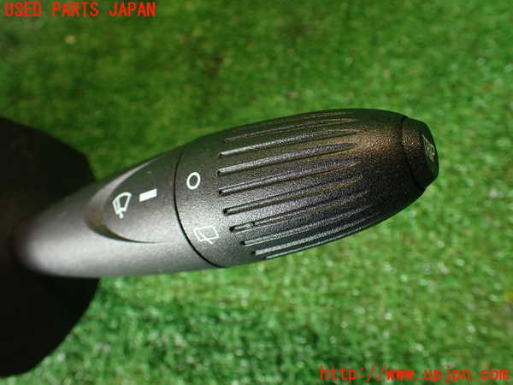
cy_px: 192
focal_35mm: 30
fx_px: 445
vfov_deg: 46.8
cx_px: 256
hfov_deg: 60.0
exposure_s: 1/30
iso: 200
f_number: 2.3
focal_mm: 5.4
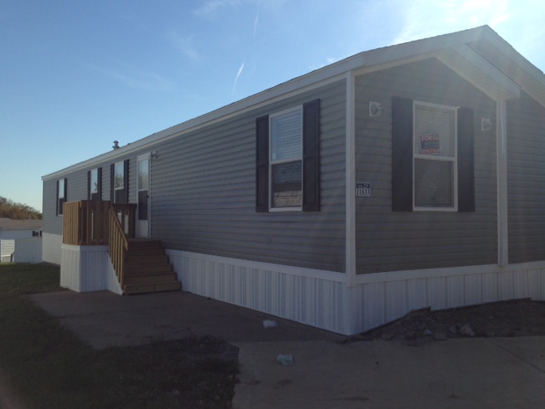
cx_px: 272
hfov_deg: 53.9
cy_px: 208
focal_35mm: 34
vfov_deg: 41.8
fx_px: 535
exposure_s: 1/2358
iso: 50
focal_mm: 4.12
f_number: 2.4
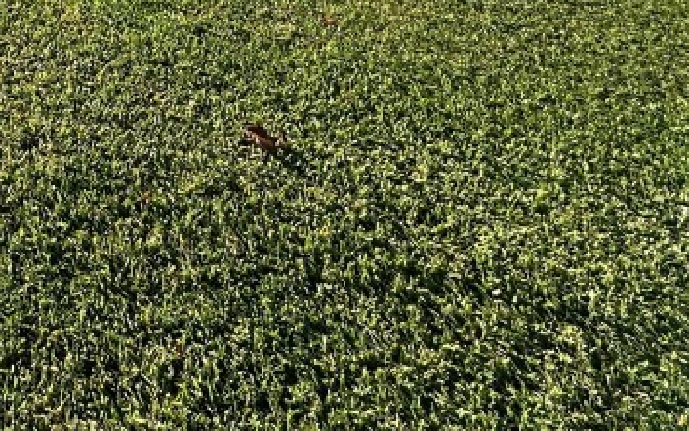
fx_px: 808
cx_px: -168
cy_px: -316
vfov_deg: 21.4
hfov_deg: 34.9
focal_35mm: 43
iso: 40
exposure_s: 1/1984
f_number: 2.2
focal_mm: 2.22
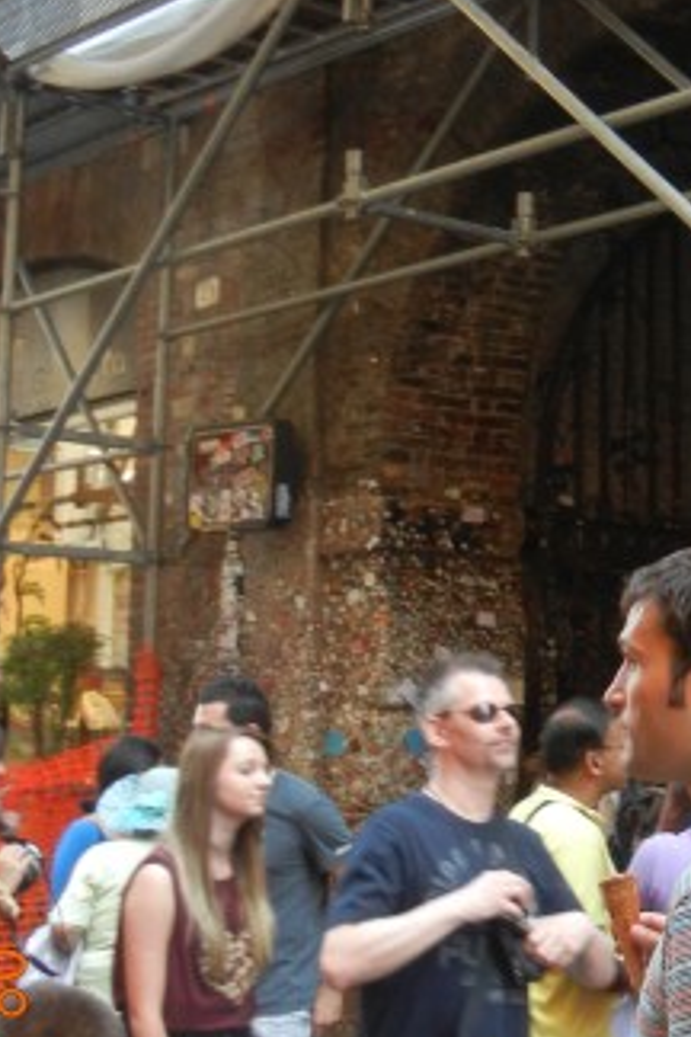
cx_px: 726
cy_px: 474
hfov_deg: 17.9
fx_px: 2130
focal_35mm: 74
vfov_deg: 27.3
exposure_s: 1/59.4
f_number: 3.5
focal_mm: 5.4
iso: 188
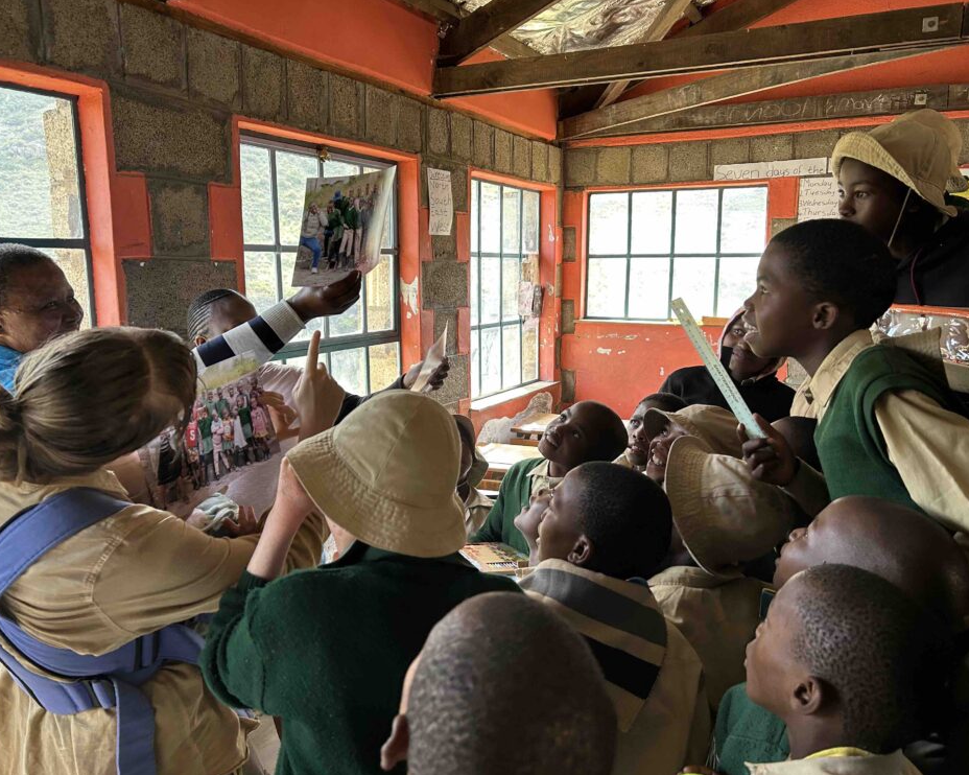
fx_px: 803
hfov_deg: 62.2
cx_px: 472
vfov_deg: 51.5
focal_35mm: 28
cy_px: 380
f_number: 1.5
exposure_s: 1/121
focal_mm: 5.7
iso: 125
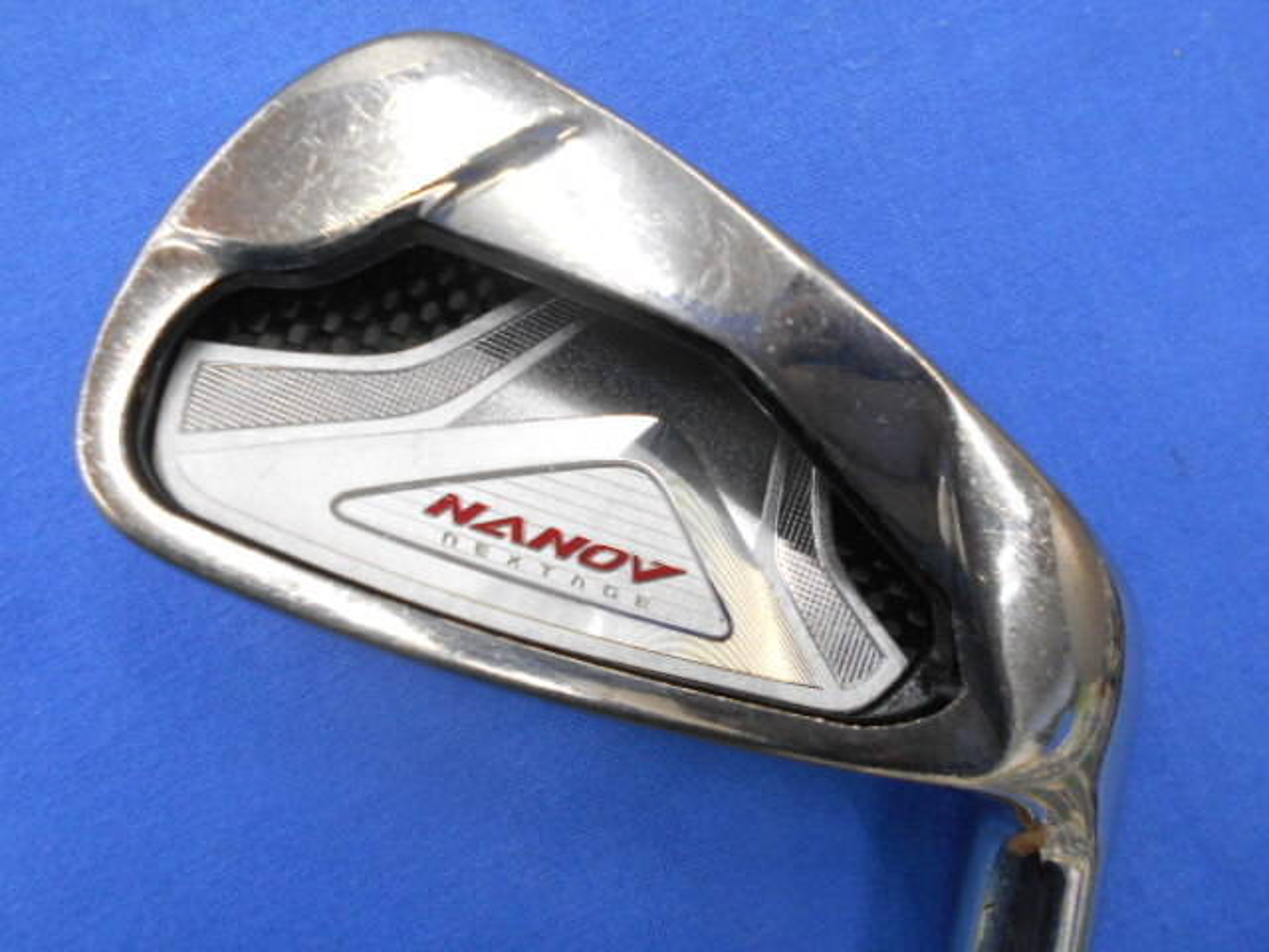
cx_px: 634
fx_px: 953
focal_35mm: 26
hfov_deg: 67.3
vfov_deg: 53.1
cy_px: 476
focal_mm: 4.6
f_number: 3.2
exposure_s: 1/30
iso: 220
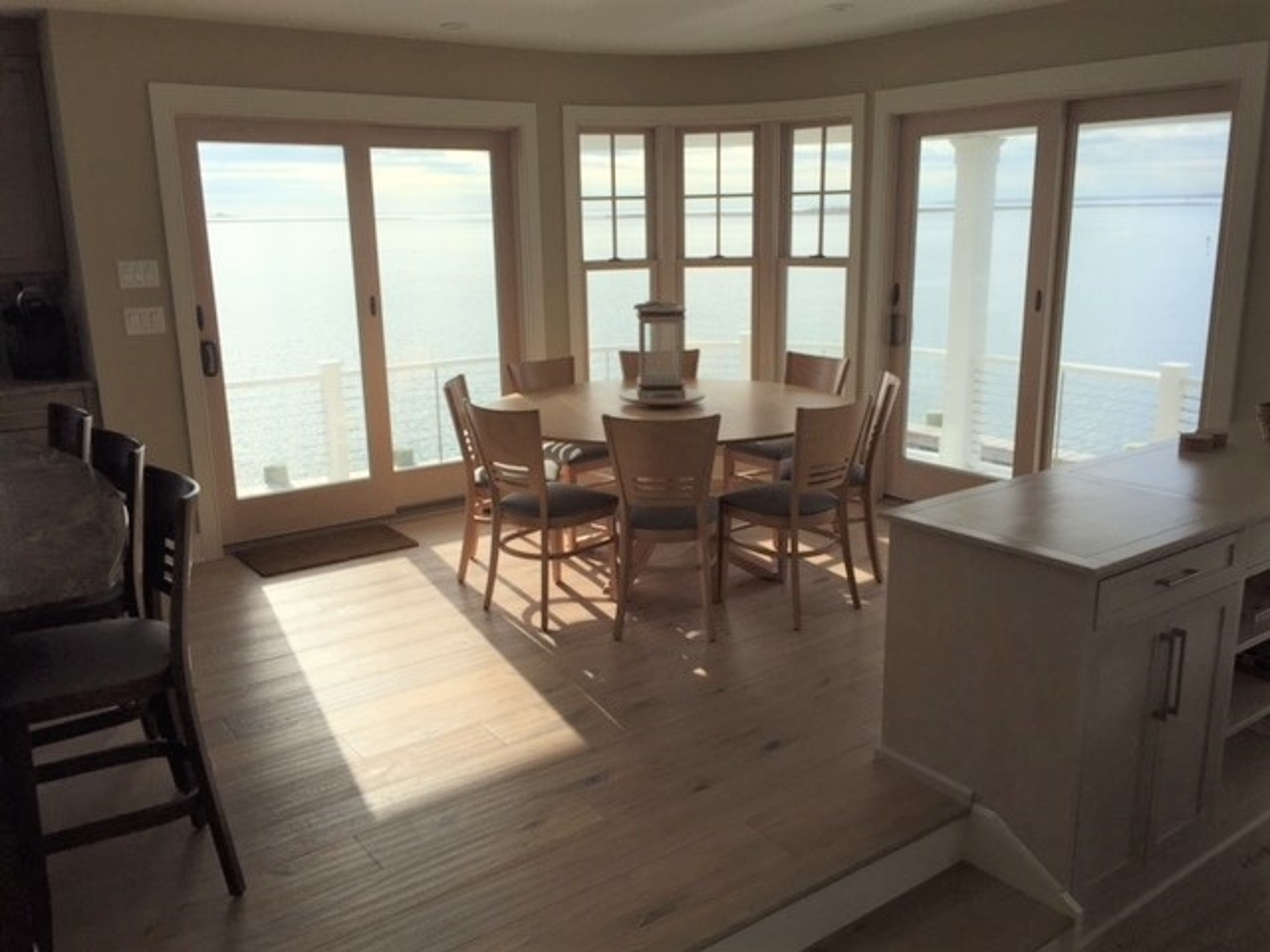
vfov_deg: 48.2
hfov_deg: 61.7
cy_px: 476
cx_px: 635
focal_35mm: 29
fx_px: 1064
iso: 32
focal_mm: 4.15
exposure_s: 1/1464
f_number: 2.2
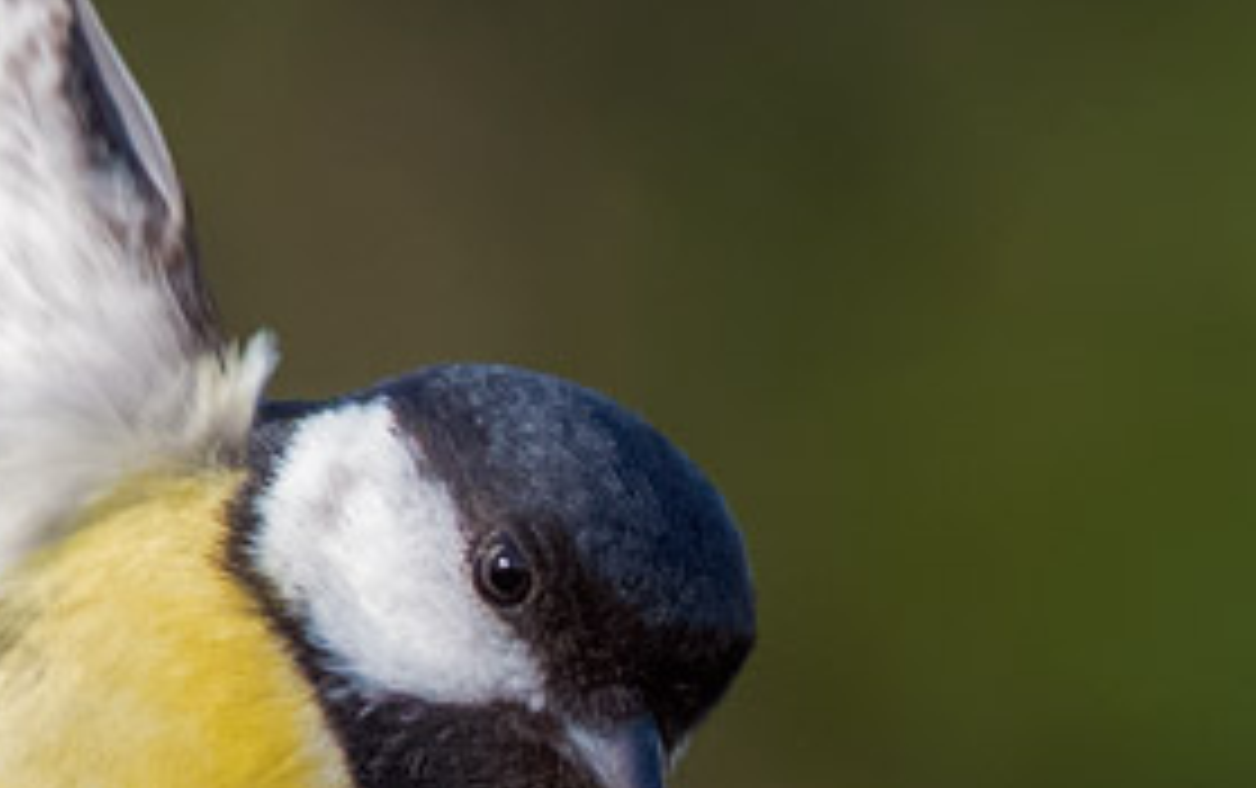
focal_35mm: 2921
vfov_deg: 0.5
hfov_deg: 0.7
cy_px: 666
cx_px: 1085
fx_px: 100087
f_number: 8
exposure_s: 1/2000
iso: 1800
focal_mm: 500
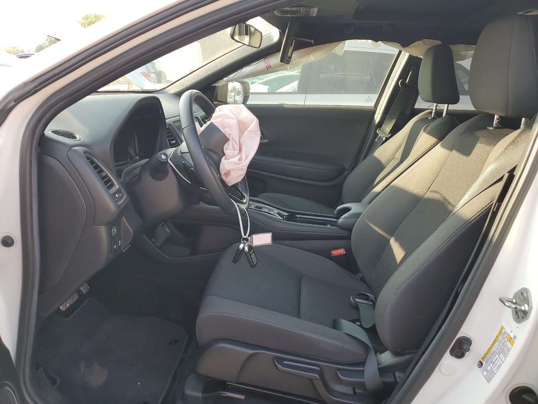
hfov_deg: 67.3
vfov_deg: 53.1
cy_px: 202
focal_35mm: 26
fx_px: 404
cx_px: 269
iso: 50
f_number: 1.5
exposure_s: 1/263
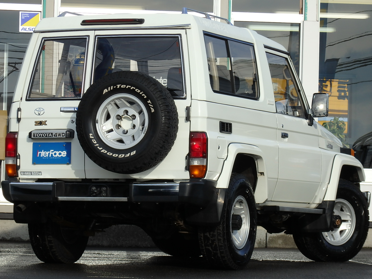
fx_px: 1988
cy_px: 140
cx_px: 186
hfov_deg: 10.7
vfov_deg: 8.0
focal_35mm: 185
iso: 125
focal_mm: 33.2
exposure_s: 1/400
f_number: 5.8
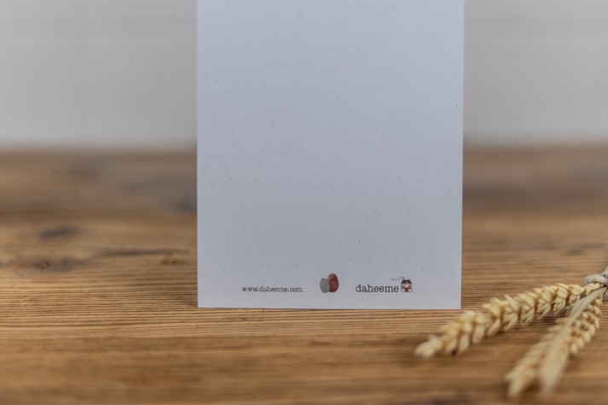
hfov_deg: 26.6
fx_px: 1283
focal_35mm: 76
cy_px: 107
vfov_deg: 17.9
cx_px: 345
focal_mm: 50
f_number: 1.8
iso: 200
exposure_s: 1/320
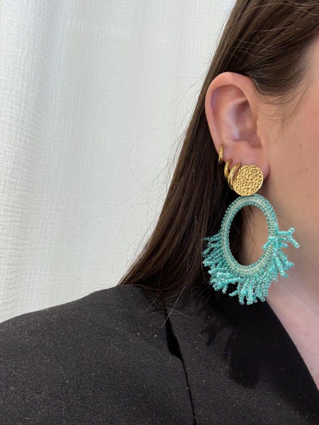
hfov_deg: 46.8
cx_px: 160
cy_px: 212
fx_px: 369
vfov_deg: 60.0
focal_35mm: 30
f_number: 1.9
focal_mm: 2.69
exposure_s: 1/50
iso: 40
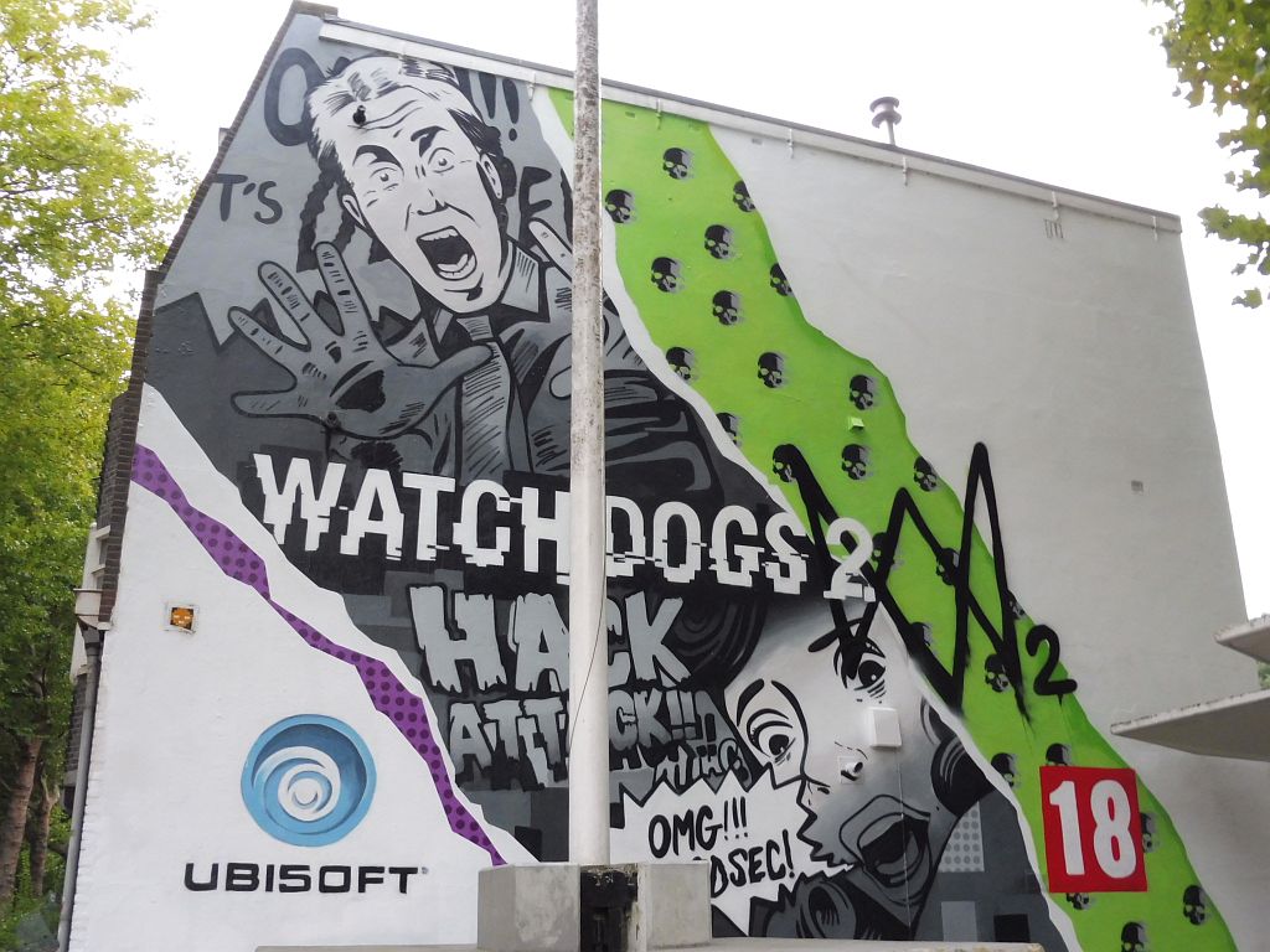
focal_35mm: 34
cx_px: 635
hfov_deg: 54.0
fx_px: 1247
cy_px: 476
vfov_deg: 41.8
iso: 400
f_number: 3.7
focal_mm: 6.1
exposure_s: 1/20
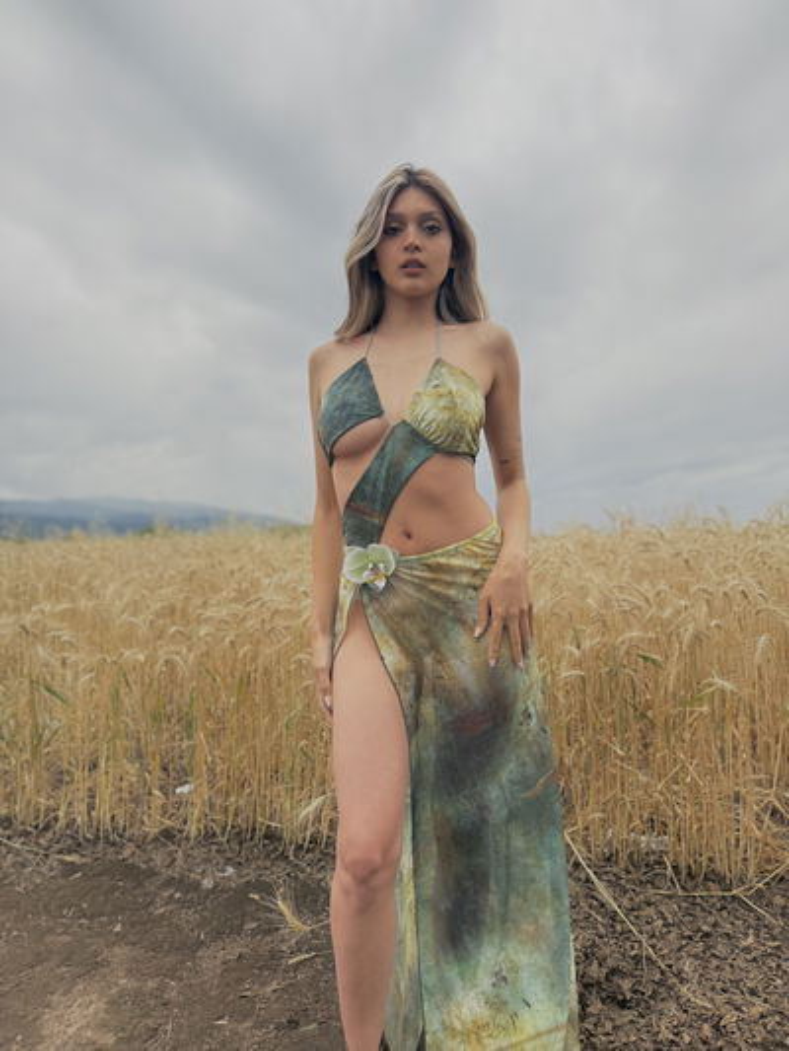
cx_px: 394
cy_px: 526
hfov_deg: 56.8
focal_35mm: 24
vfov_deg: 71.6
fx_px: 729
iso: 100
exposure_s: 1/309
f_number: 1.78
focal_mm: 6.76
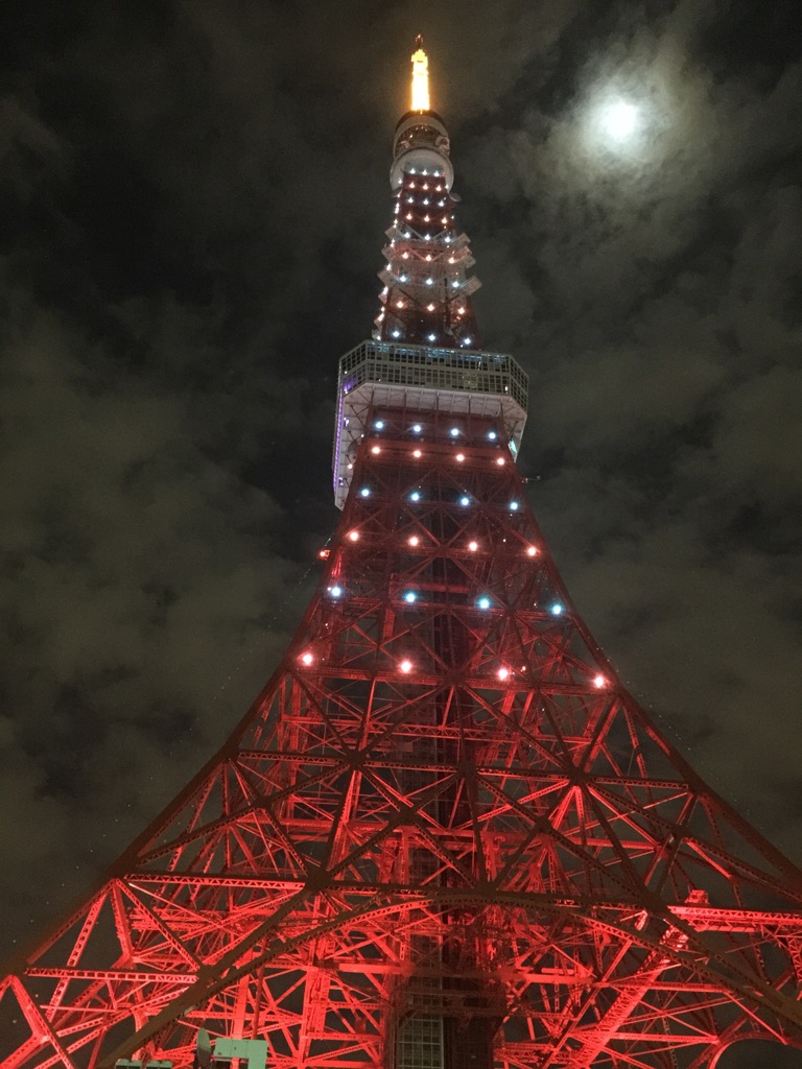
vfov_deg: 61.7
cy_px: 534
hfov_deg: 48.2
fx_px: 896
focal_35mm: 29
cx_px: 401
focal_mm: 4.15
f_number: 2.2
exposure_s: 1/4
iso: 400
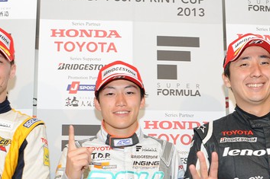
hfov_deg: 40.3
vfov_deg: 26.8
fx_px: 367
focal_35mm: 49
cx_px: 115
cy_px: 153
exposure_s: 1/60
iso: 400
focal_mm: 24
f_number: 5.6
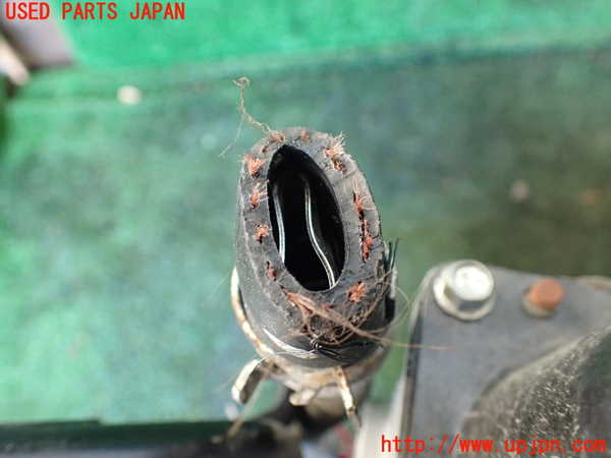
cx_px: 306
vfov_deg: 46.8
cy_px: 229
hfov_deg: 60.0
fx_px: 530
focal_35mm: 30
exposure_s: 1/60
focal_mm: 5.4
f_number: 2.3
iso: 800
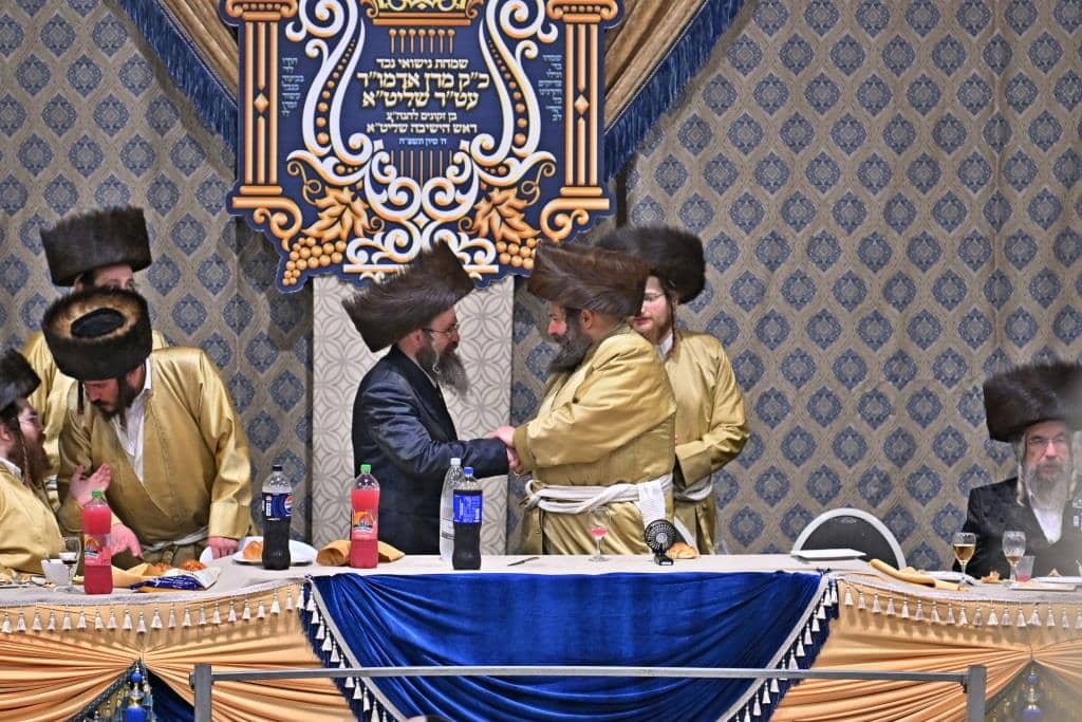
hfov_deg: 6.9
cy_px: 361
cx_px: 541
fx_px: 9017
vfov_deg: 4.6
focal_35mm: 300
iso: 640
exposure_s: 1/250
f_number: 2.8
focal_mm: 200
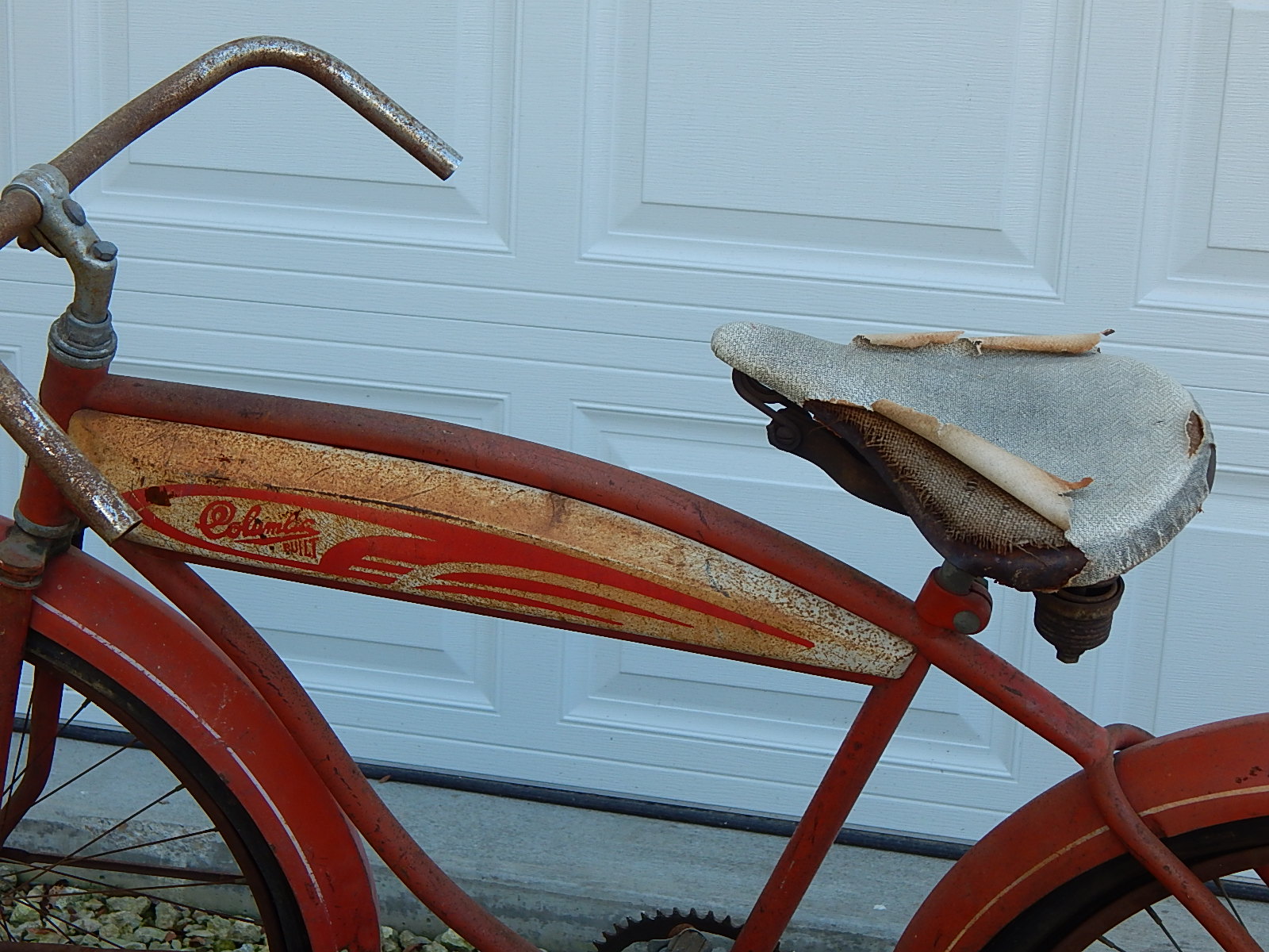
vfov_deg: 24.0
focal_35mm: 61
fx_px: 2236
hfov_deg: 31.7
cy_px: 476
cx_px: 634
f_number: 4
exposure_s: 1/250
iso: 125
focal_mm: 10.9
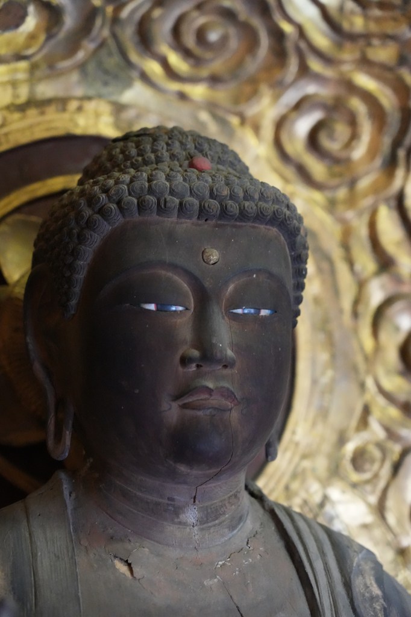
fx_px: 1662
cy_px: 308
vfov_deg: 21.0
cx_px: 206
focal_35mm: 97
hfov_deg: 14.1
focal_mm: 97
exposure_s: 1/125
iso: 12800
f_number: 4
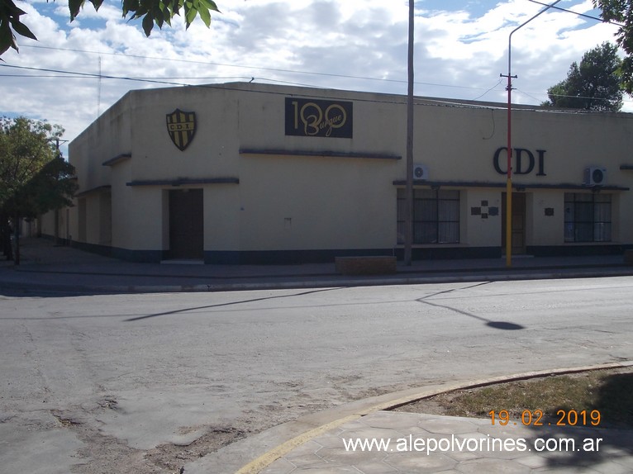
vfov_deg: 33.6
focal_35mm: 43
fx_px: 786
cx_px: 316
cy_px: 237
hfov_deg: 43.9
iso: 80
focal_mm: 6.1
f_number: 6.5
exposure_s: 1/400
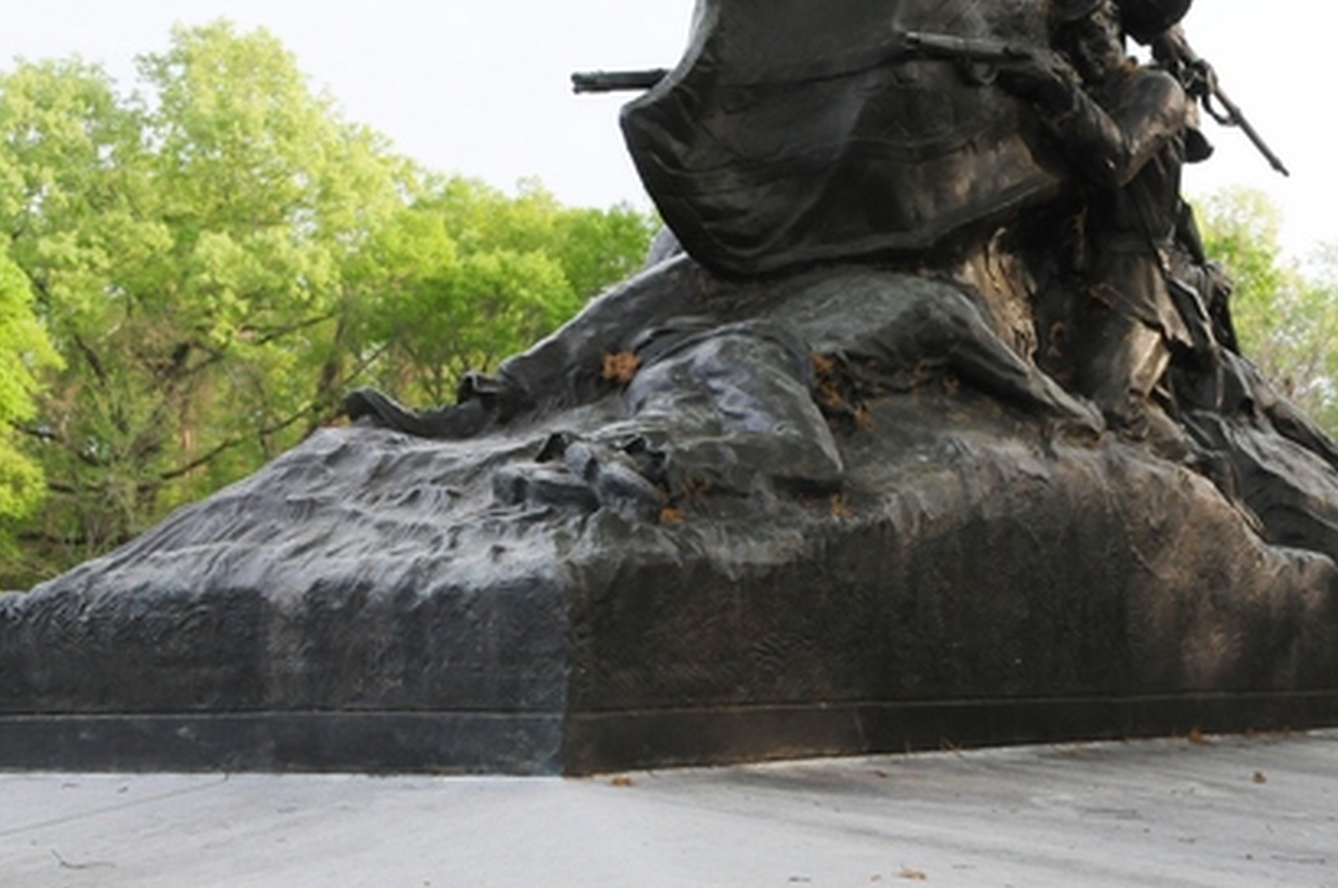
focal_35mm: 75
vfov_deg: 18.0
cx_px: 878
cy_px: 211
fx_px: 2783
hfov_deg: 26.9
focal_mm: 32
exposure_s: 1/320
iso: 1000
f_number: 9
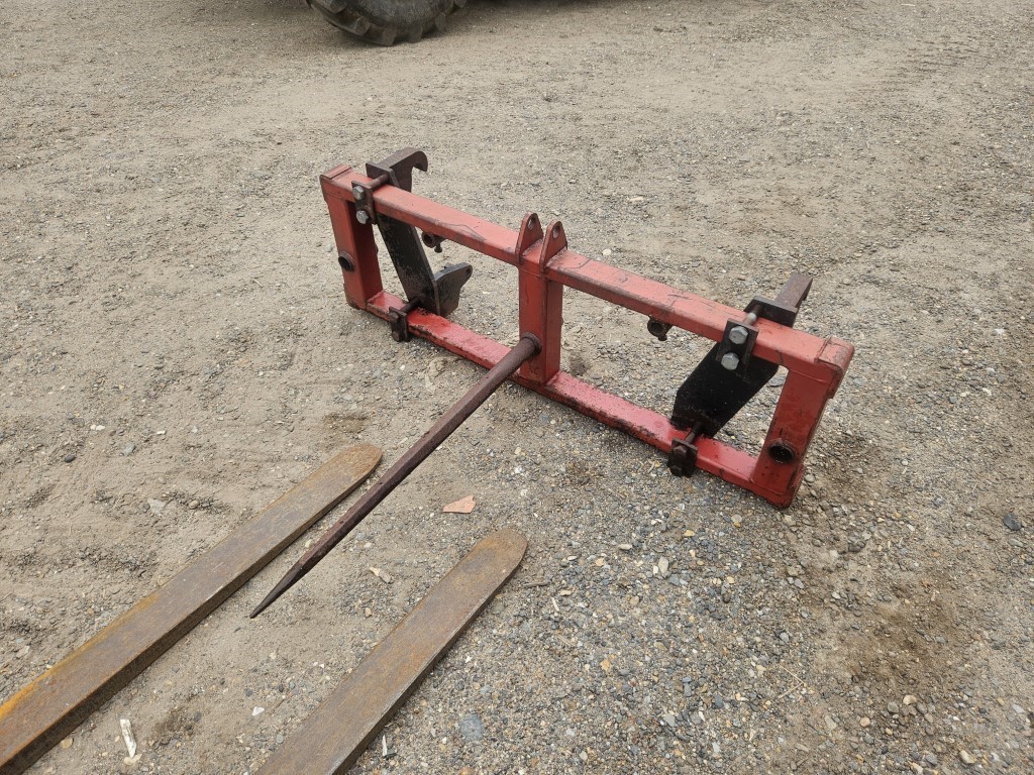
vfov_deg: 58.9
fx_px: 687
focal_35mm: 23
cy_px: 388
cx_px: 517
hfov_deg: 73.9
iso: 25
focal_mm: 5.4
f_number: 1.8
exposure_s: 1/362
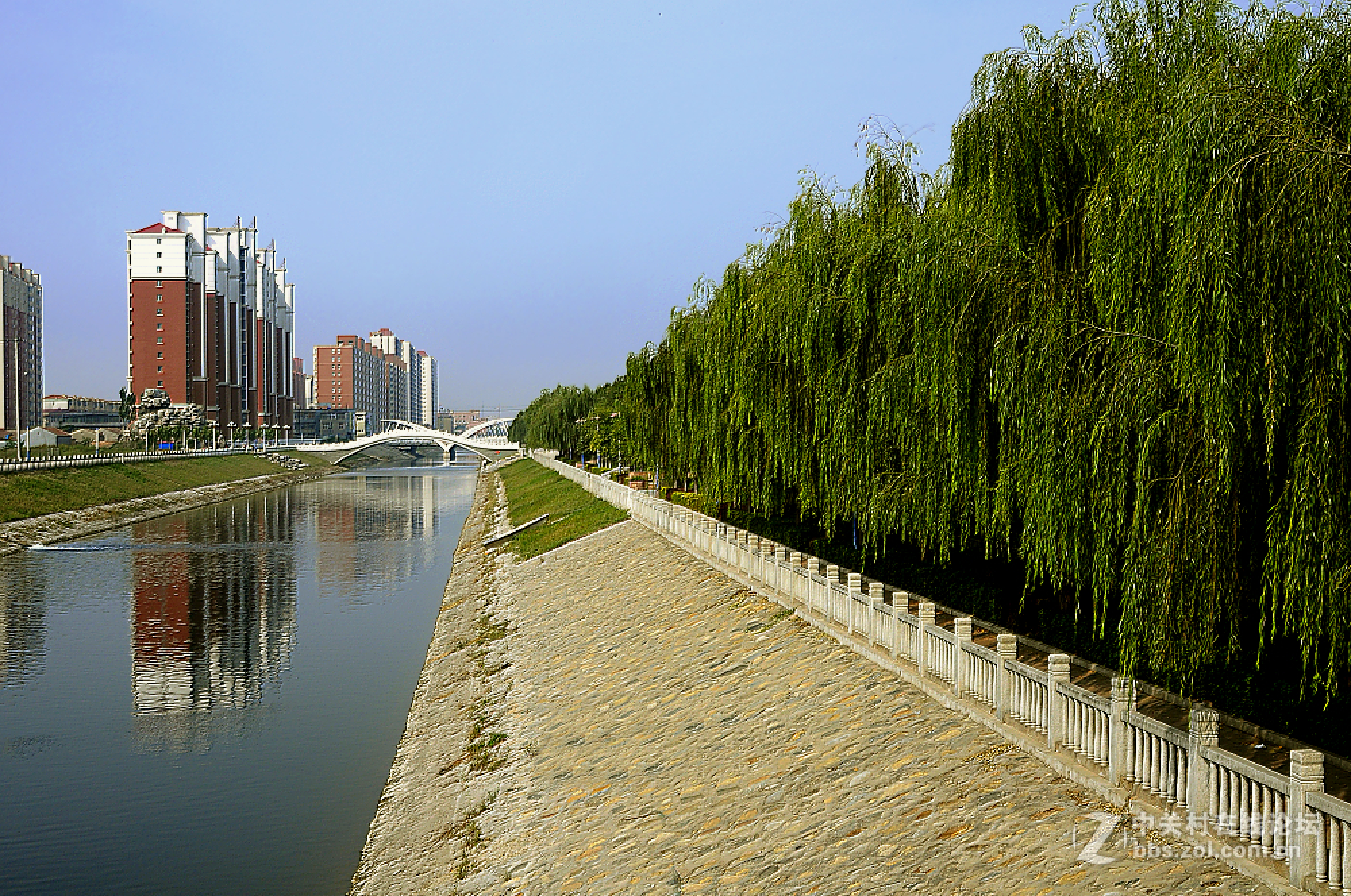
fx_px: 1574
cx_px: 676
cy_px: 448
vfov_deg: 31.8
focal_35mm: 42
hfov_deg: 46.5
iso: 200
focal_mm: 28
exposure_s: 1/500
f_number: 9.5
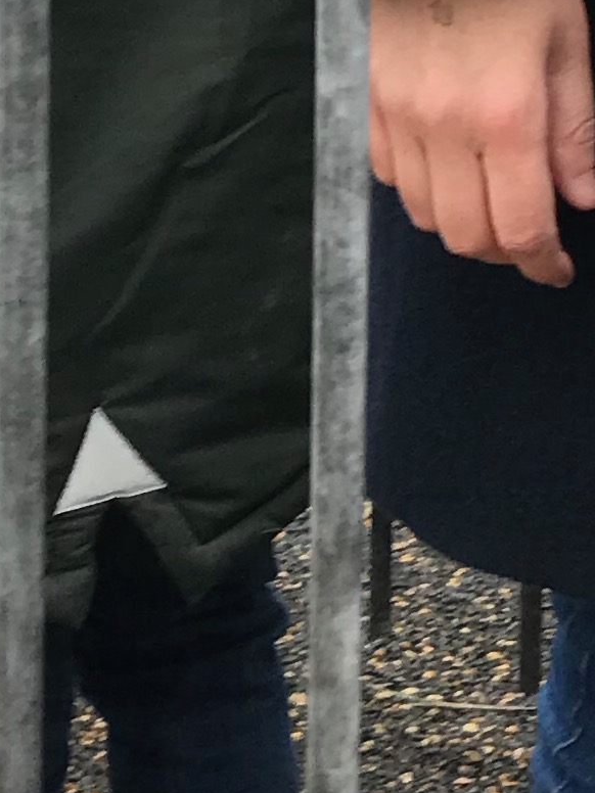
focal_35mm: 296
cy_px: -952
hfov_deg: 4.9
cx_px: 1176
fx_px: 6784
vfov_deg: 6.4
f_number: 2.8
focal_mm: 6.6
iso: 20
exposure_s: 1/242
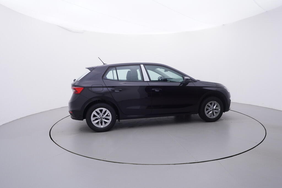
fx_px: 176
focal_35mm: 22
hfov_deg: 77.3
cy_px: 94
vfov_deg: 56.2
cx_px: 141
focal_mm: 15
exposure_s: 1/80
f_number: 5
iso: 200
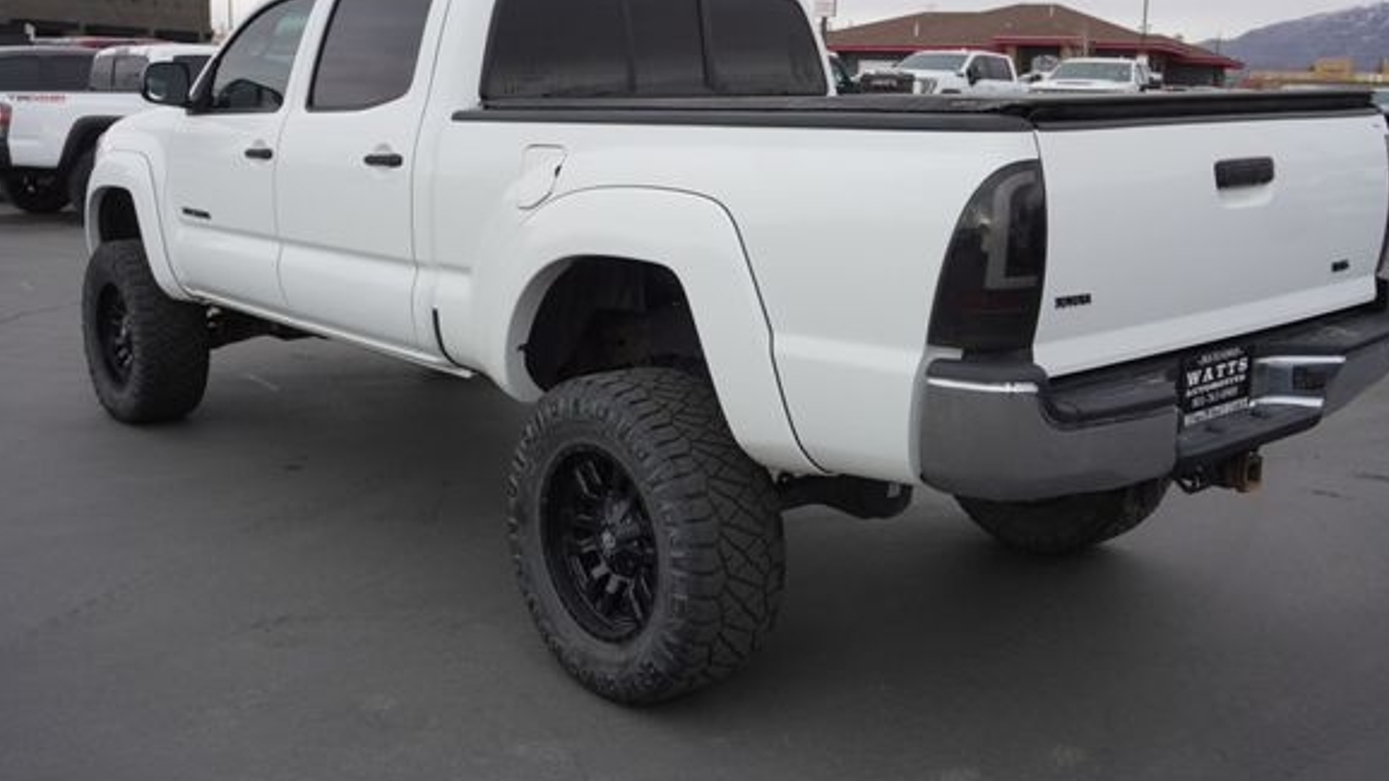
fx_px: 1347
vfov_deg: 32.2
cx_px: 711
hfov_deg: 54.5
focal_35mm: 37
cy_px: 300
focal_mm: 21
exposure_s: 1/100
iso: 100
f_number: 5.6
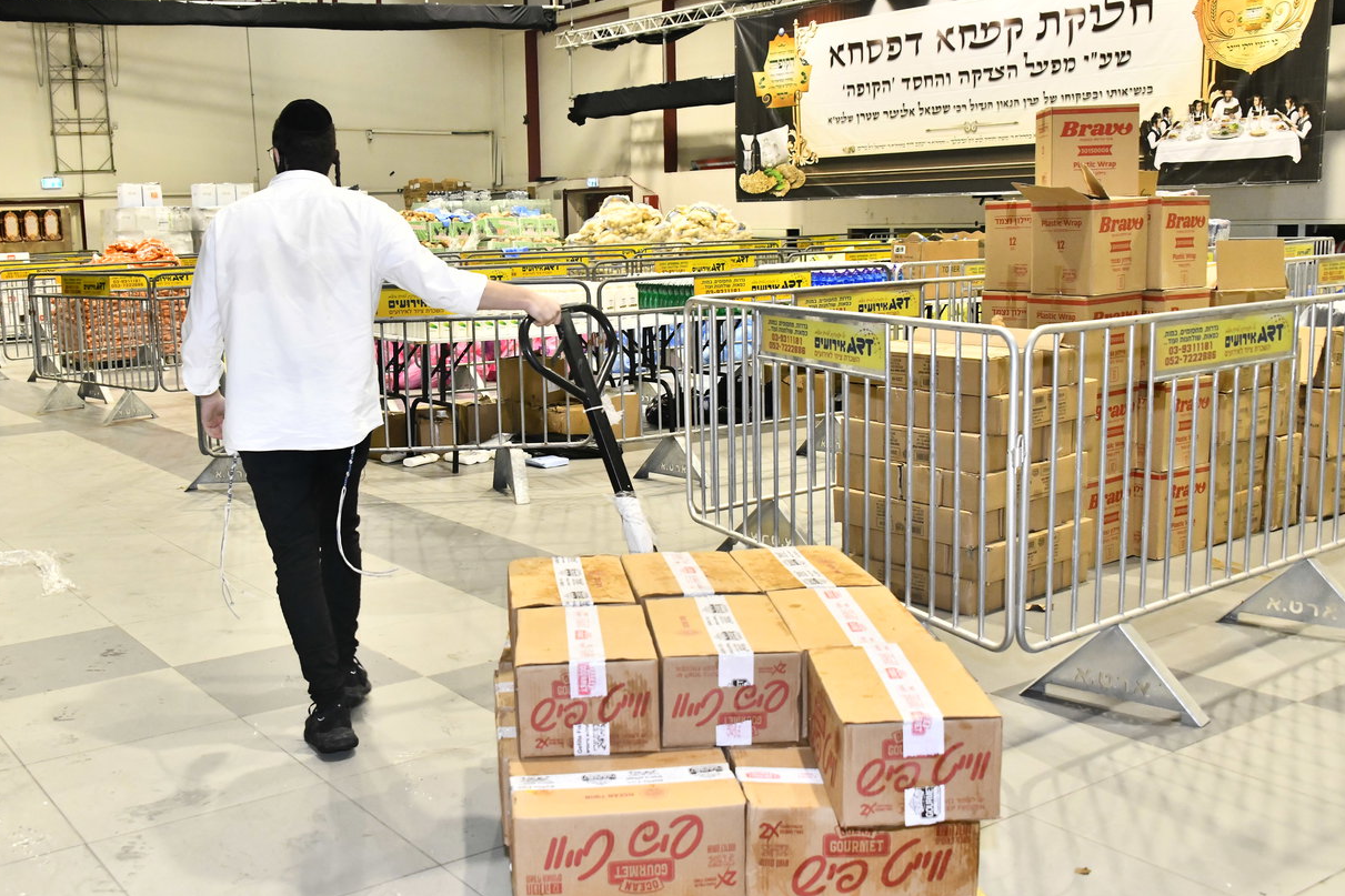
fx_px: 1382
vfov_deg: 35.9
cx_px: 596
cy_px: 449
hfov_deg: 51.8
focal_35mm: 37
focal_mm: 32
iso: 3200
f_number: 5
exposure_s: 1/200
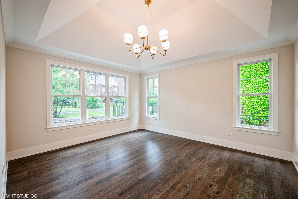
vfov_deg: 79.2
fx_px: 120
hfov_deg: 102.3
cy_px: 100
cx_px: 149
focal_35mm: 14
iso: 200
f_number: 8
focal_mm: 14.5
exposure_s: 1/4
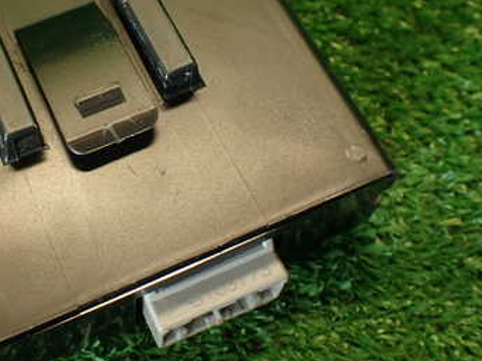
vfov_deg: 26.0
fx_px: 779
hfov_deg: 33.5
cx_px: 105
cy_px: 122
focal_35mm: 56
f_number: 2.4
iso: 200
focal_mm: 5.79
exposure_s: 1/40
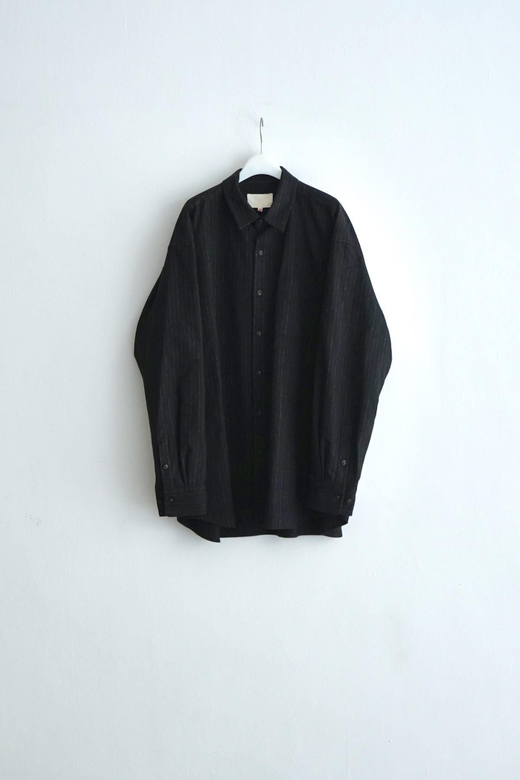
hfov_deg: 27.5
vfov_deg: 40.3
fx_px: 1062
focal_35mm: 49
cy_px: 390
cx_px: 260
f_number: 5
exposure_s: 1/160
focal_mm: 49
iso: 2000
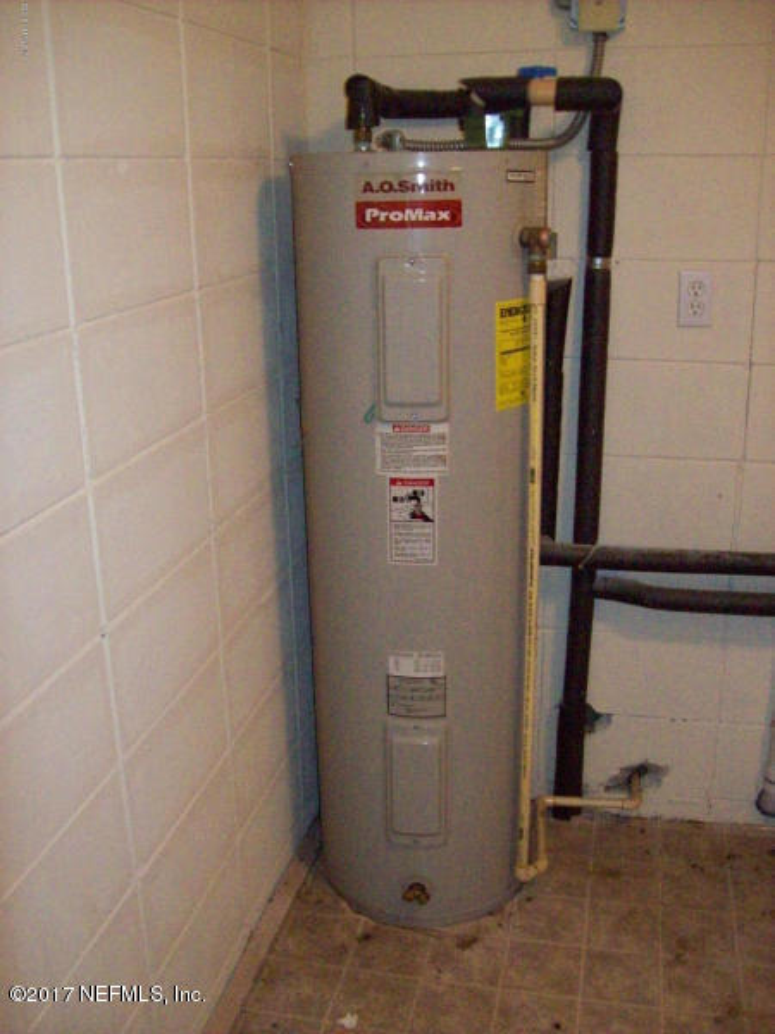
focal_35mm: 36
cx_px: 388
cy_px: 517
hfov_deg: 39.7
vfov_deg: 51.4
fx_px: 1075
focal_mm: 6
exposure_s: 1/128
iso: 800
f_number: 2.7
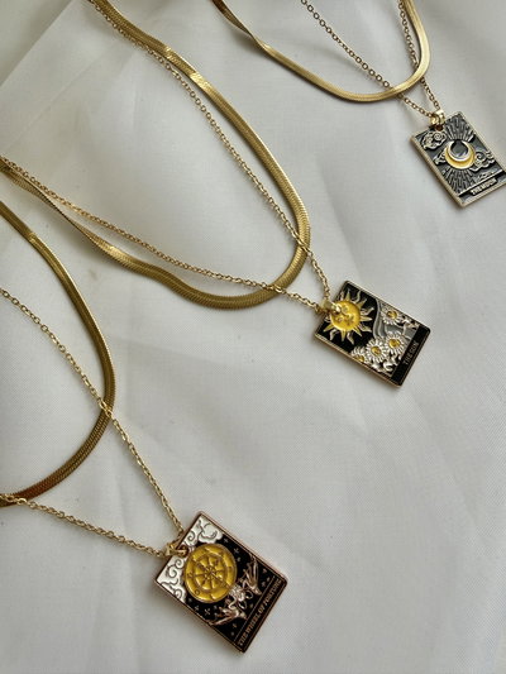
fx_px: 468
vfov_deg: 71.6
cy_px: 337
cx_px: 253
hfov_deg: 56.8
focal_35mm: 24
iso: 64
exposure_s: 1/99
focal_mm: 2.22
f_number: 2.2
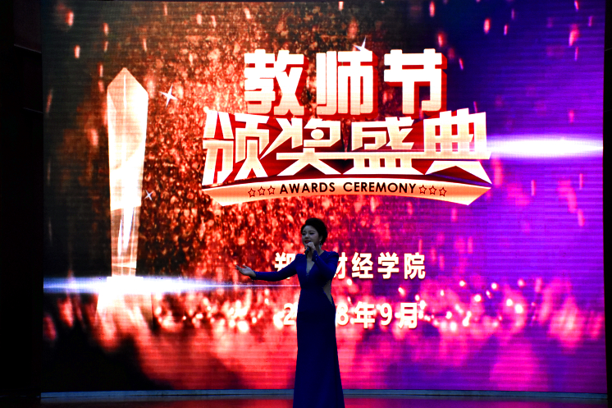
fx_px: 1581
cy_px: 204
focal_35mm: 93
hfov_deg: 21.9
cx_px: 306
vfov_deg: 14.7
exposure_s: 1/200
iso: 4000
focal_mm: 62
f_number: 5
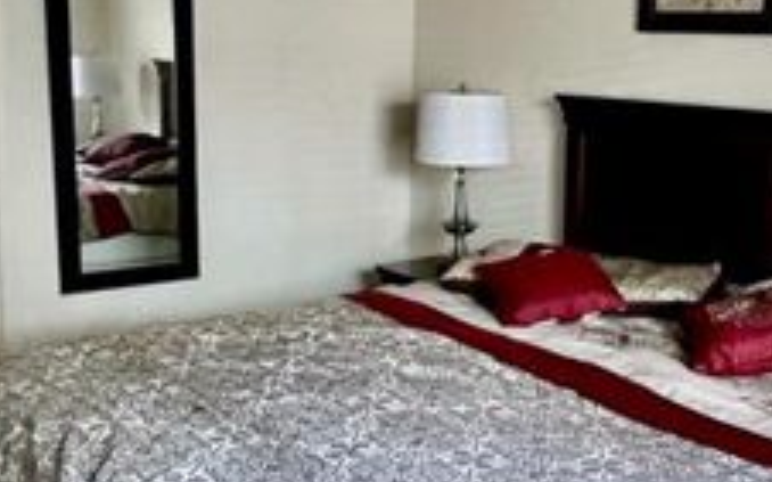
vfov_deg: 29.8
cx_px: 630
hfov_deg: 43.8
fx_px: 904
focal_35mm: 43
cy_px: 226
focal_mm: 1.57
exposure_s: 1/60
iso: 400
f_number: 1.8
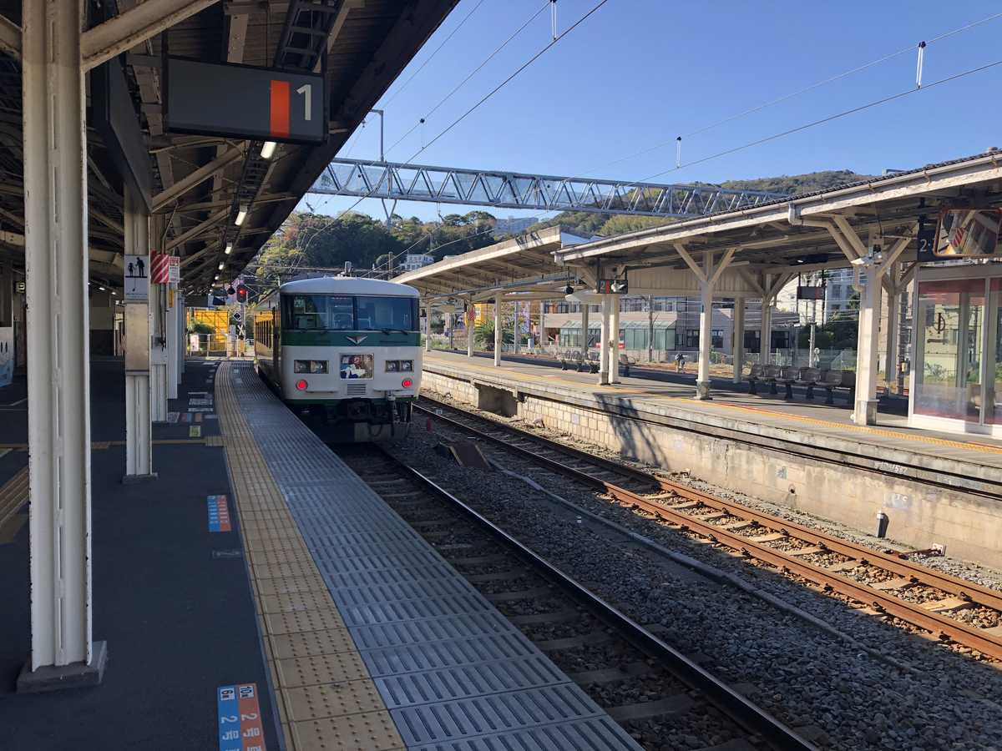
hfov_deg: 61.7
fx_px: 839
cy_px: 376
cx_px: 501
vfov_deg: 48.2
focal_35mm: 29
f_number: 1.8
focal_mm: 3.99
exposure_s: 1/666
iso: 20
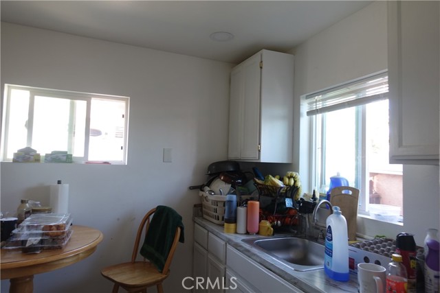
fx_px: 293
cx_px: 220
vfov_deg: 53.2
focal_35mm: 24
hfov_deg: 73.7
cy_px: 146
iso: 125
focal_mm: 8.8
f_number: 2.8
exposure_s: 1/30
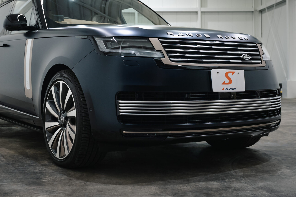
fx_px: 427
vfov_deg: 25.8
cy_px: 64
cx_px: 114
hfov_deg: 38.0
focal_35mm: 52
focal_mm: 35
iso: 640
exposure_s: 1/160
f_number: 4
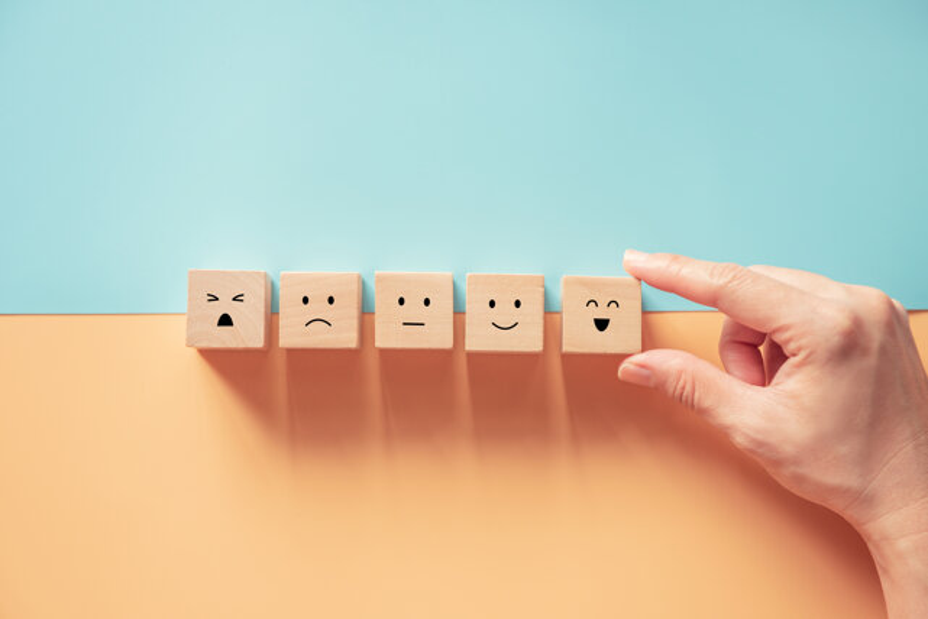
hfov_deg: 28.8
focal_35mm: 70
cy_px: 310
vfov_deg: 19.5
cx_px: 464
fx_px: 1805
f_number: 4
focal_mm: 70
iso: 320
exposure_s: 1/60
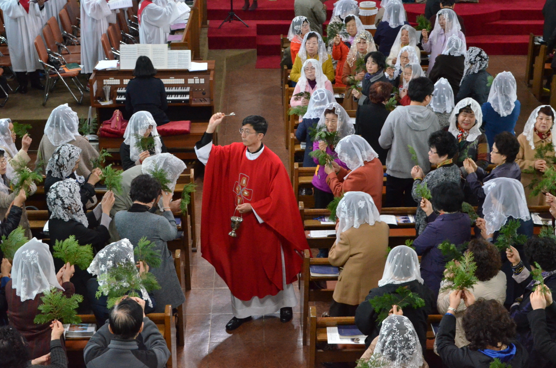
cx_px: 278
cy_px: 184
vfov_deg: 22.5
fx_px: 924
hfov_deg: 33.5
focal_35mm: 60
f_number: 8
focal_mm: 40
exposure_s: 1/60
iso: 4500
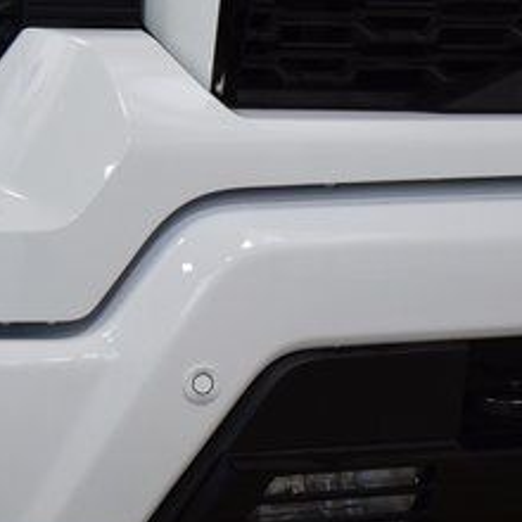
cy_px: 371
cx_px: 522
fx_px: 2661
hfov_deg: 11.1
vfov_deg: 11.2
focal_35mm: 156
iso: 1250
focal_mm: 42
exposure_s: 1/60
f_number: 8
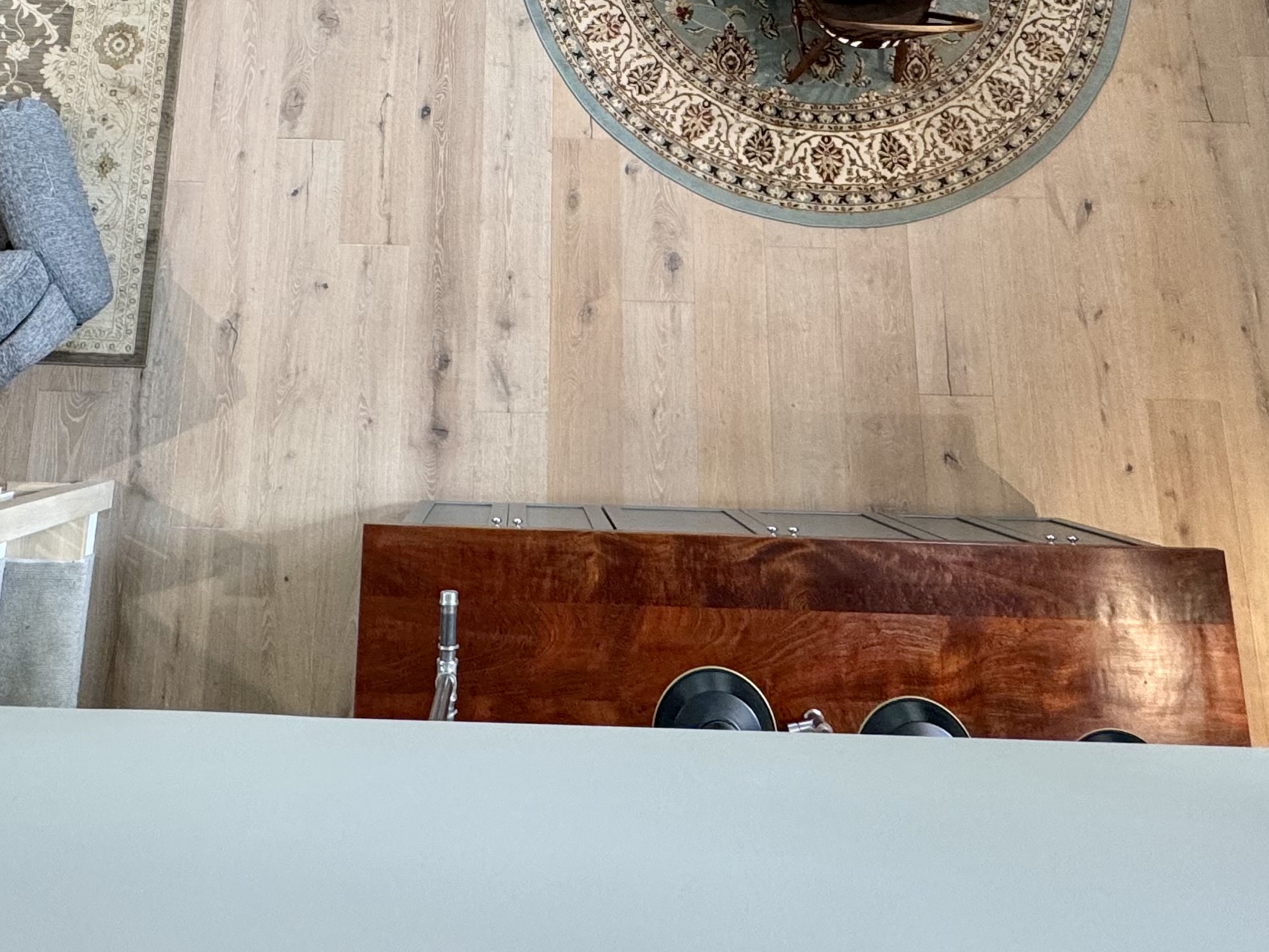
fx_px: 1173
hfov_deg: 56.3
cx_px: 491
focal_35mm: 32
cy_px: 22
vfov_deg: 39.5
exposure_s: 1/60
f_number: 2.2
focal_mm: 2.22
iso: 200
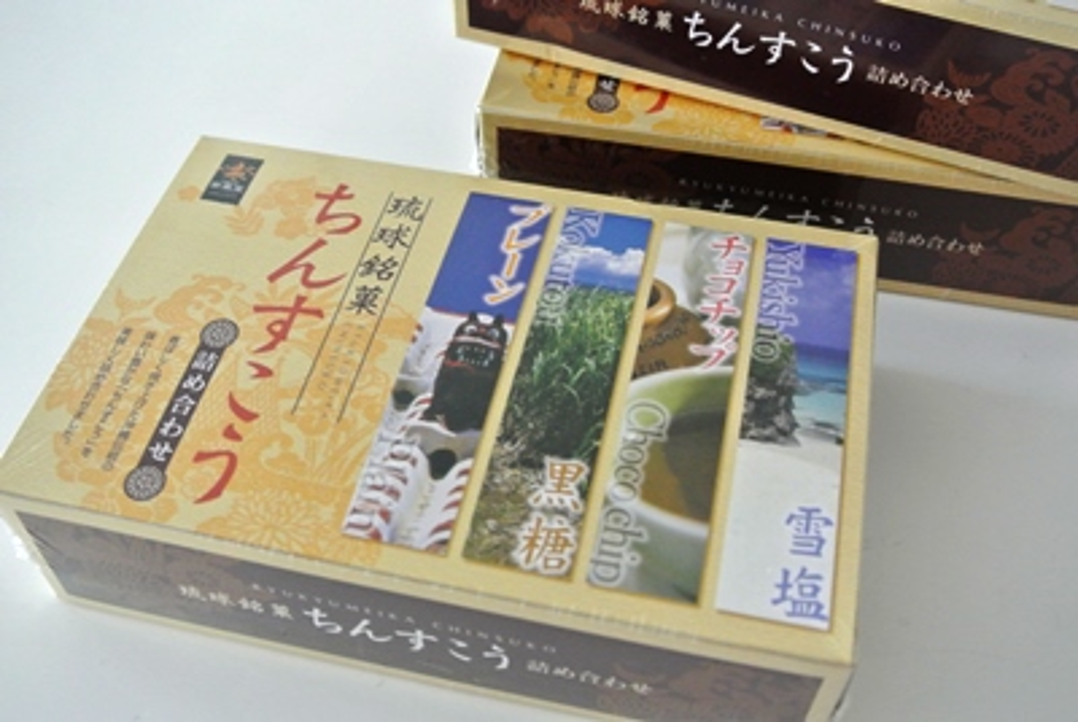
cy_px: 361
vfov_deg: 33.5
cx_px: 539
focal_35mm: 40
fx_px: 1200
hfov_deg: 48.4
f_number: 4.2
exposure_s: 1/30
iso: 1100
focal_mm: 15.1
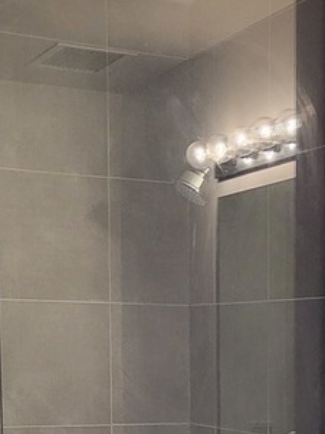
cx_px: 342
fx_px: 1166
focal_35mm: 93
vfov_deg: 19.6
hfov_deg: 15.5
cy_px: 550
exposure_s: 1/120
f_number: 1.8
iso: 160
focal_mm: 4.25
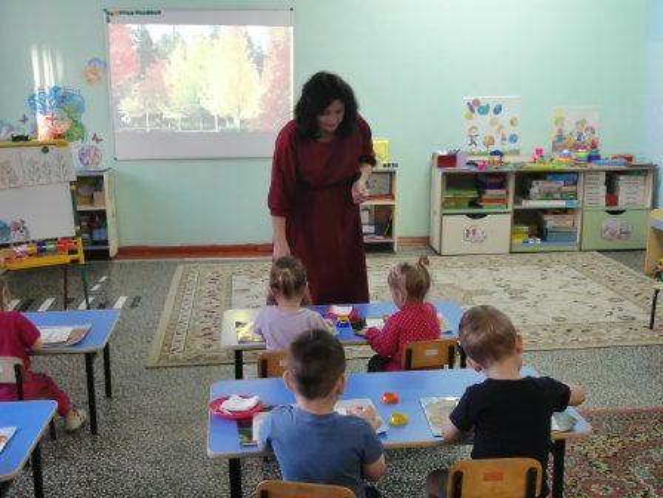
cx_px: 332
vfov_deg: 36.0
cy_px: 249
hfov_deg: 46.8
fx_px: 766
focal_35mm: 40
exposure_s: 1/50
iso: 250
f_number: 1.8
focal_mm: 3.62
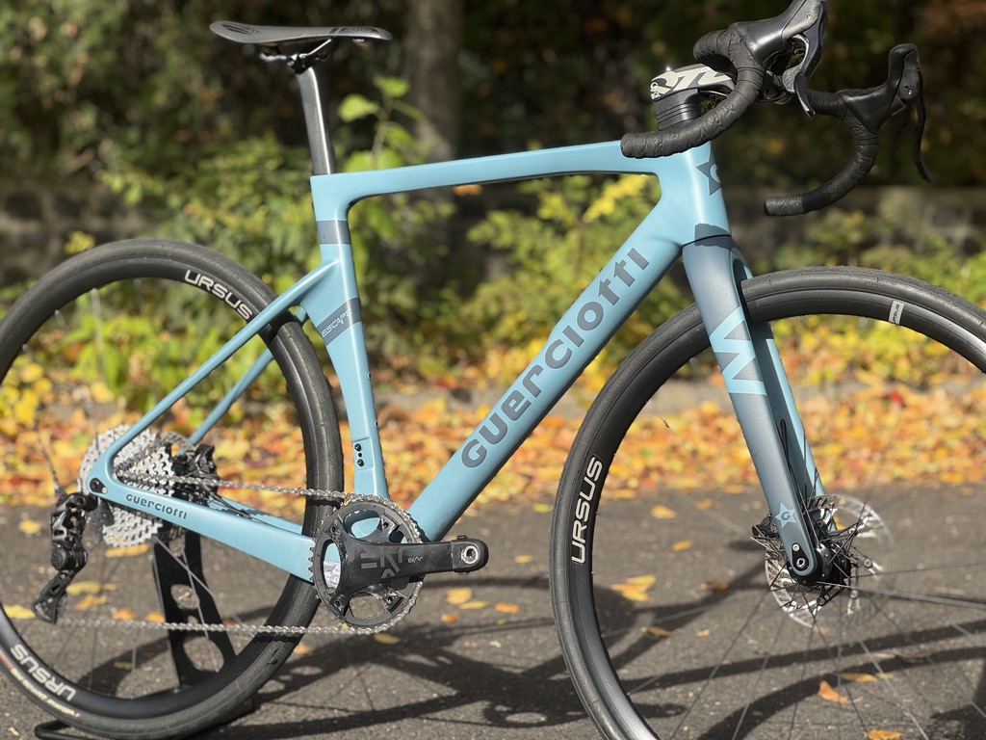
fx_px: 2193
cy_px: 370
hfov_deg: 25.3
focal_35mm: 77
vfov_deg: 19.1
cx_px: 493
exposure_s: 1/436
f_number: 2.8
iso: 25
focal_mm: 9
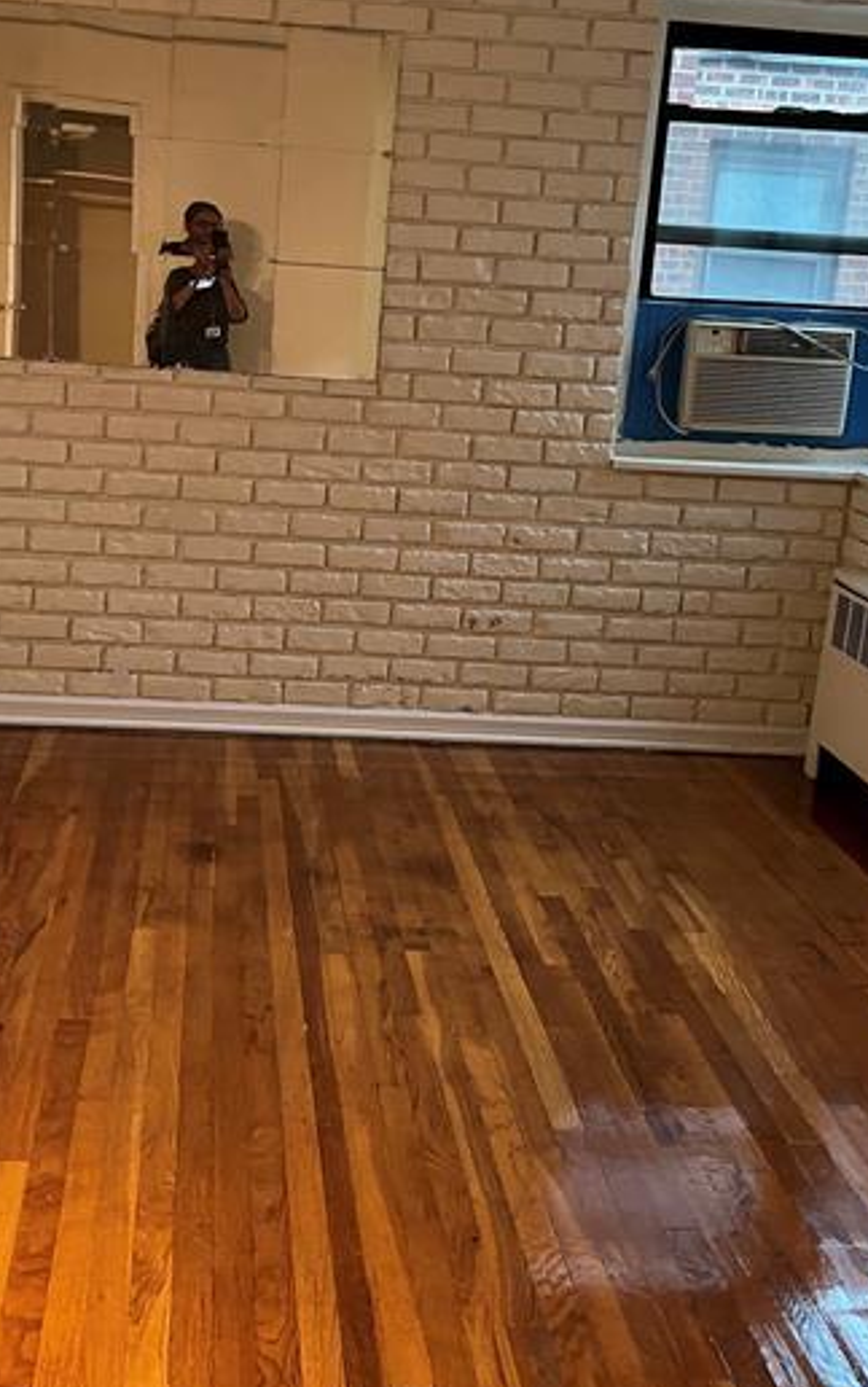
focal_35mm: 41
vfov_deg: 48.2
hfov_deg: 31.2
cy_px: 653
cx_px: 344
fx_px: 1550
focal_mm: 5.1
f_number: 1.6
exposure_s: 1/30
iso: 500
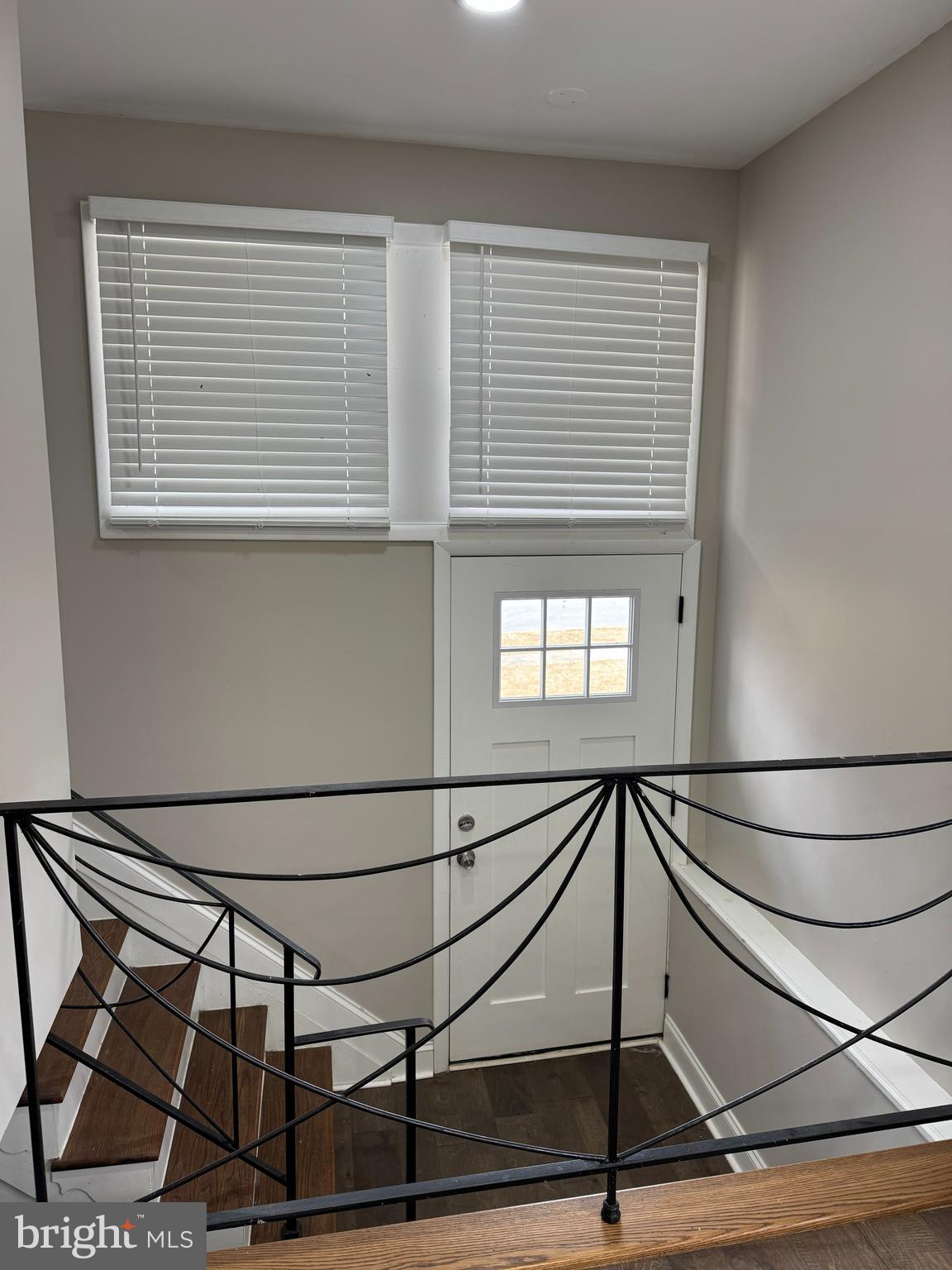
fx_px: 880
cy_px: 635
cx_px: 476
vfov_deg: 71.6
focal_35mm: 24
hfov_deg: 56.8
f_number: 1.78
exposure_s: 1/120
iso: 100
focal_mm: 6.76
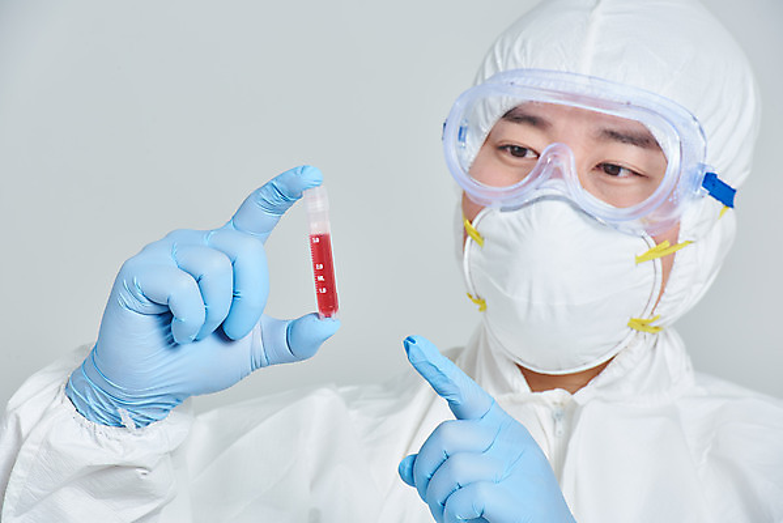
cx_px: 392
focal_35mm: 200
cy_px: 262
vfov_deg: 6.9
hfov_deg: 10.3
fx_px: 4352
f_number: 14
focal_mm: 200
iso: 100
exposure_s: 1/125
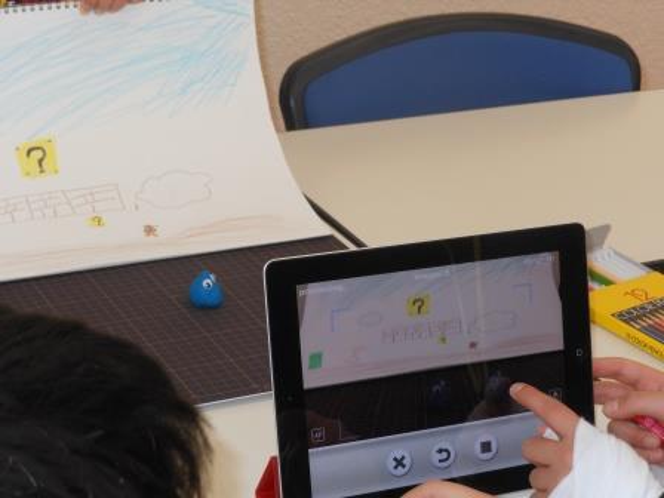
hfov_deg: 19.3
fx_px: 1957
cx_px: 332
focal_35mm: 102
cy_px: 249
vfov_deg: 14.5
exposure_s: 1/60
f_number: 5.4
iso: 200
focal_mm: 18.3
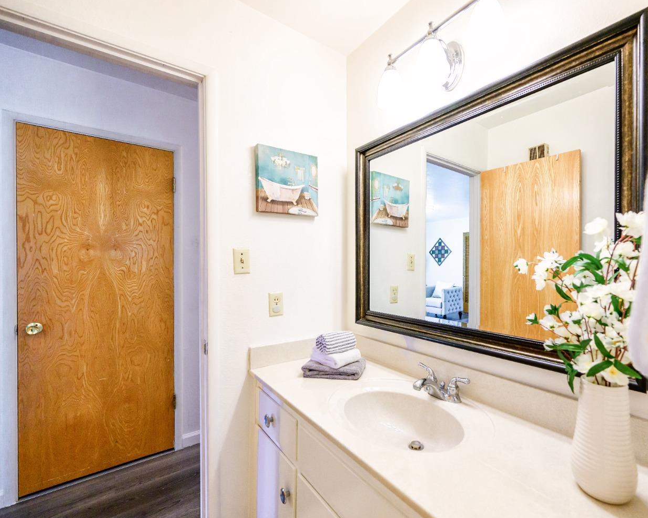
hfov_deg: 92.3
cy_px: 261
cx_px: 377
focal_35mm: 16
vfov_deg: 80.4
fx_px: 307
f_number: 4.5
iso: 1250
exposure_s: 1/100
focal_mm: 14
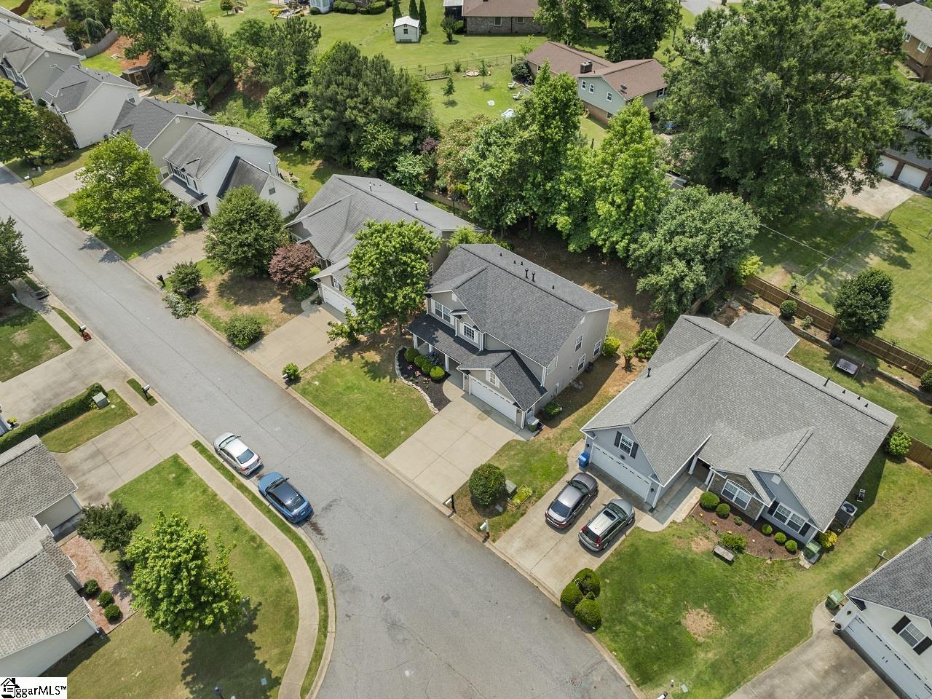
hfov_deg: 71.6
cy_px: 350
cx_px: 466
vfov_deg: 56.8
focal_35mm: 24
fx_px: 646
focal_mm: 12.29
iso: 100
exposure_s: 1/1250
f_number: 2.8
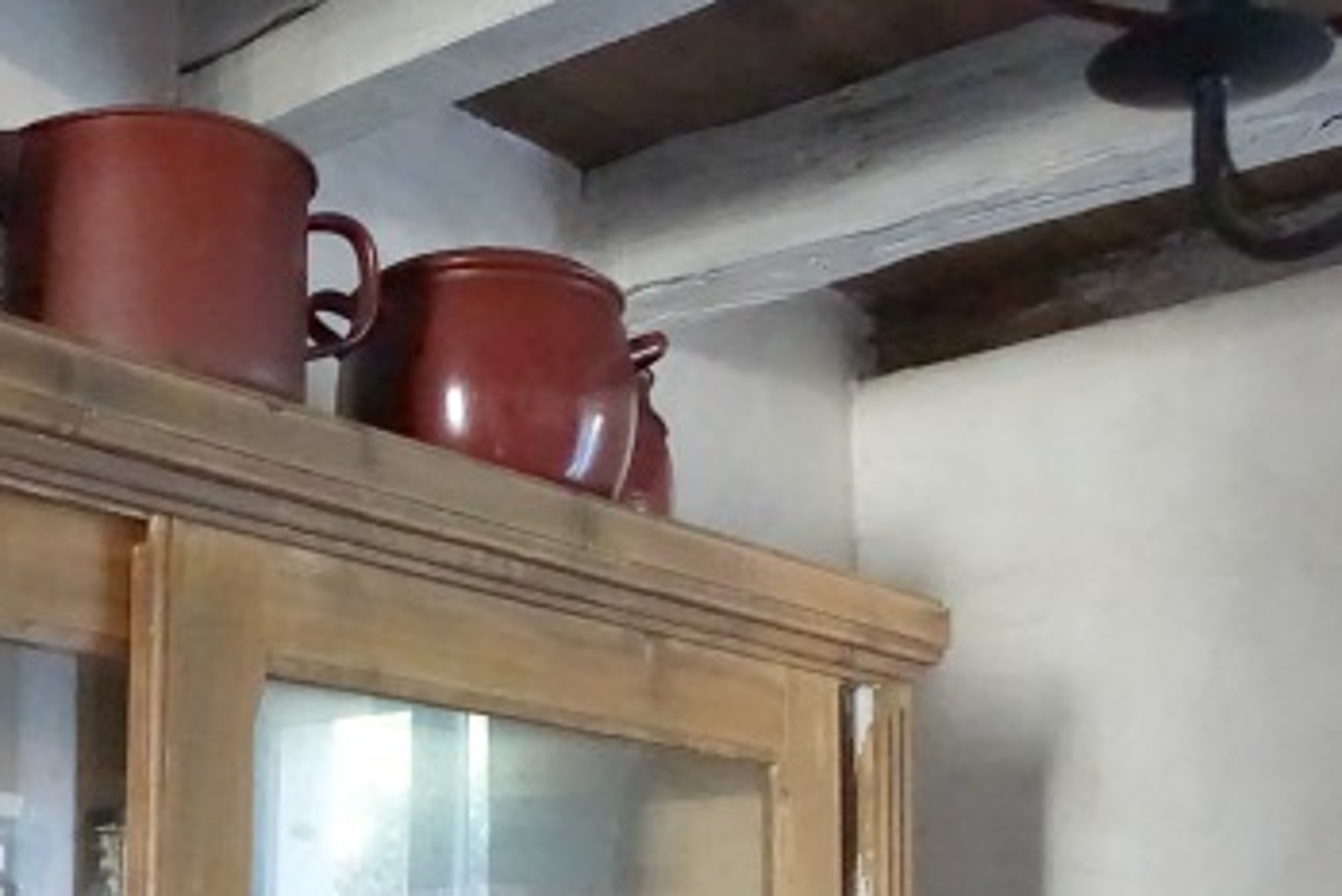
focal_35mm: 55
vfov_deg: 23.7
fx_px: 2051
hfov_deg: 35.2
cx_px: 285
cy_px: 863
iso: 6400
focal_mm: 8.8
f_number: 1.8
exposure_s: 1/80
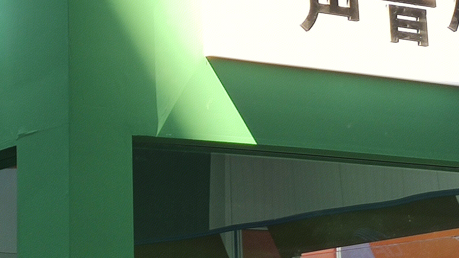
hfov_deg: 15.5
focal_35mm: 138
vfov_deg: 8.7
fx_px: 1679
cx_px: 145
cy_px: -44
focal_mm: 4.75
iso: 112
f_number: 1.75
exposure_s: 1/113
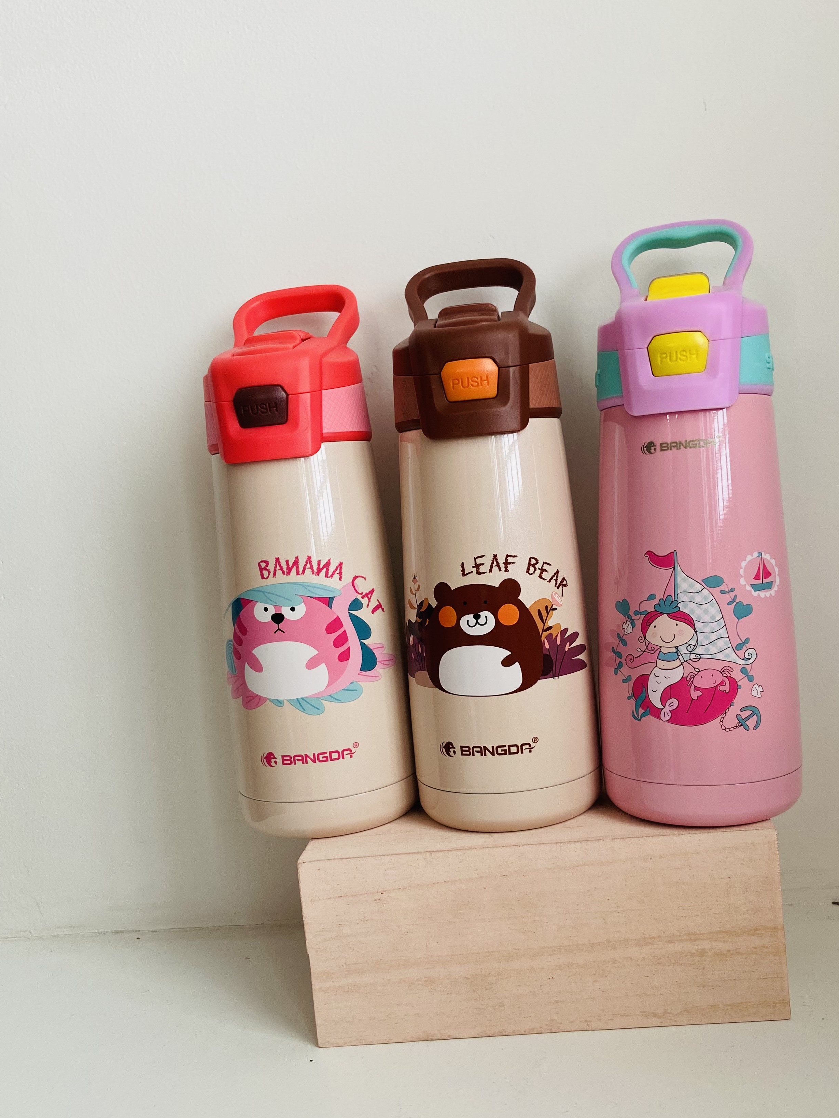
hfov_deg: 44.1
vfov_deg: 56.6
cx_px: 476
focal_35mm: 32
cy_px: 629
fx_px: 1034
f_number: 1.8
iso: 100
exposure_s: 1/121
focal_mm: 4.25
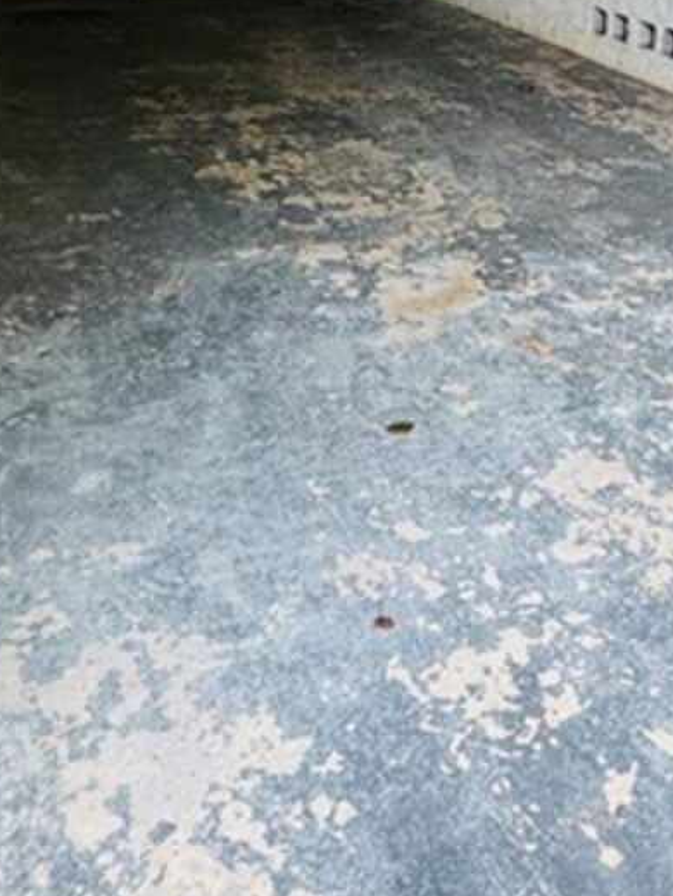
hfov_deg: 30.9
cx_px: 526
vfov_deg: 37.2
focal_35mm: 46
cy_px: 12
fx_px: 1191
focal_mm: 2.22
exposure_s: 1/99
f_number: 2.2
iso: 40
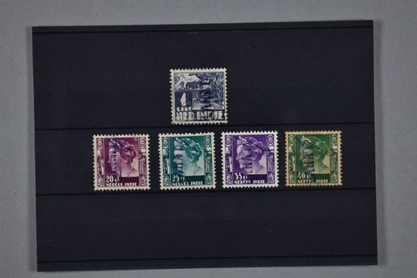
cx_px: 208
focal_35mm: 68
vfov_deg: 20.2
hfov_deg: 29.9
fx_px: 782
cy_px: 139
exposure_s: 1/80
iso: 100
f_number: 5
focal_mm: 45
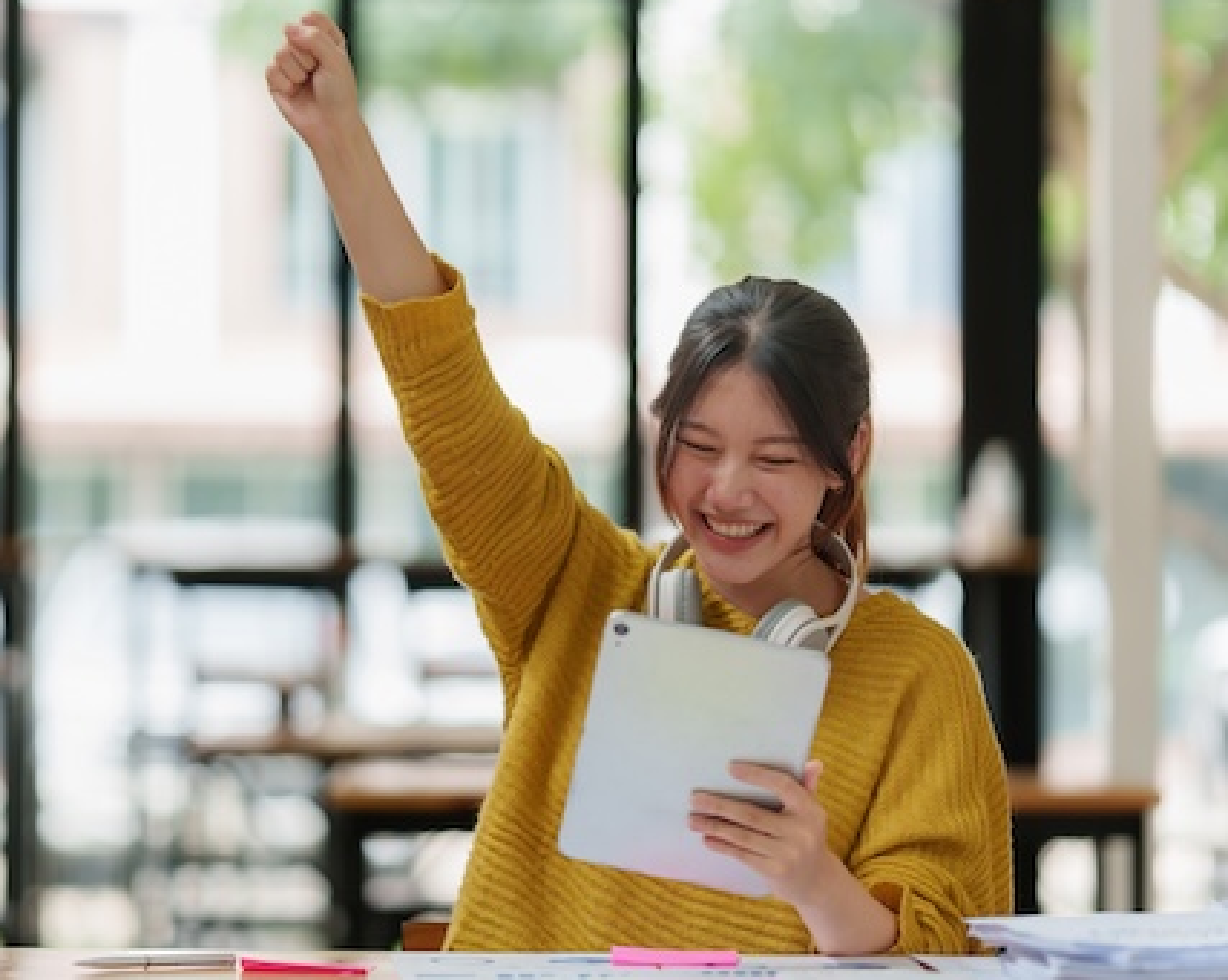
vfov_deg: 11.8
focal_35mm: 131
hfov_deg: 14.7
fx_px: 4758
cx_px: 398
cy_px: 519
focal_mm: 85
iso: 200
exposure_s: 1/400
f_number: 1.4
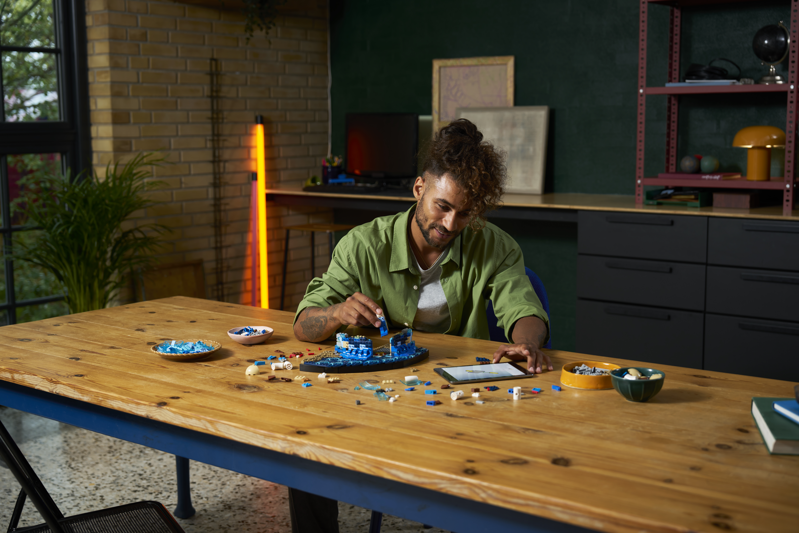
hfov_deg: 41.9
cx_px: 400
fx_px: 1043
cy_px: 266
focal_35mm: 47
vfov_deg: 28.6
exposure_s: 1/60
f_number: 3.2
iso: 125
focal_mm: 47
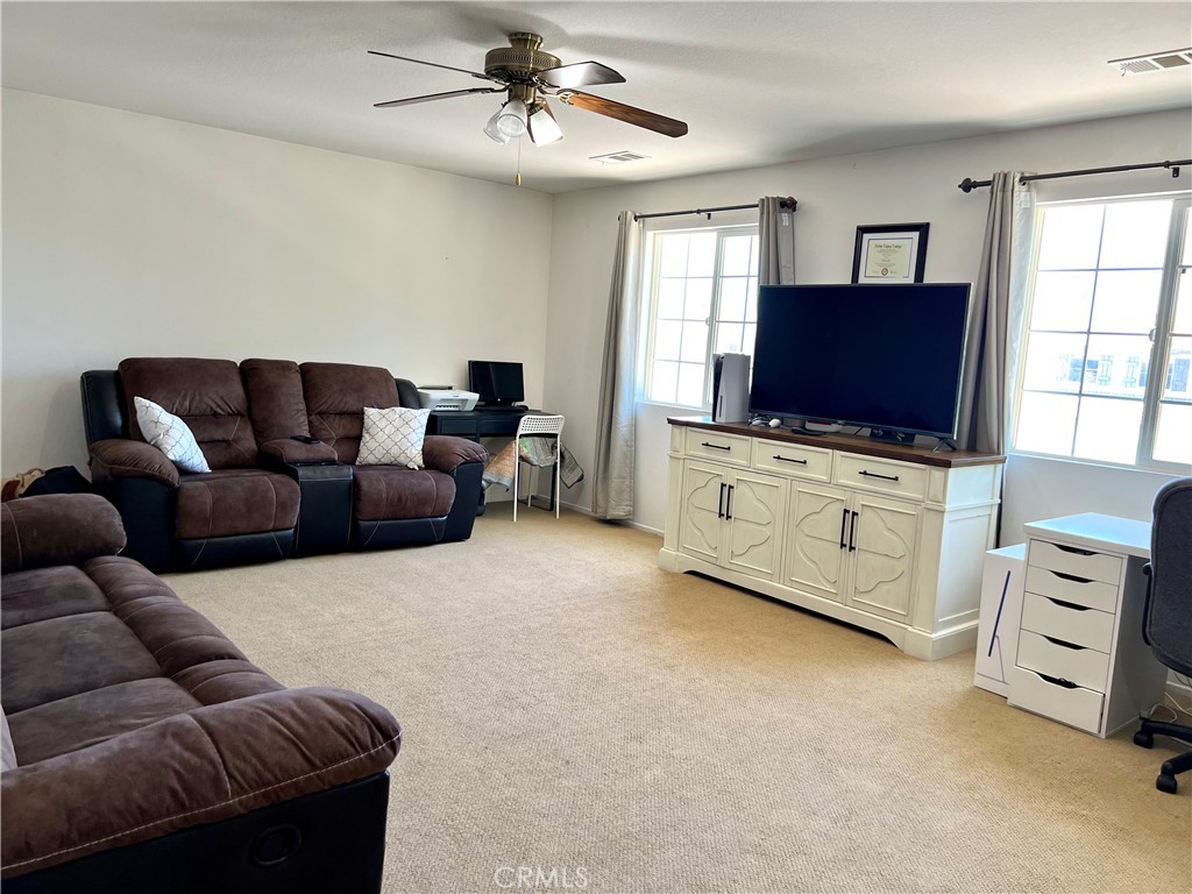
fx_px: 895
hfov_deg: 67.3
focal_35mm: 26
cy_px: 447
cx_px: 596
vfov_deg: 53.1
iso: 100
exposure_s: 1/120
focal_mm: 5.7
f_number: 1.5
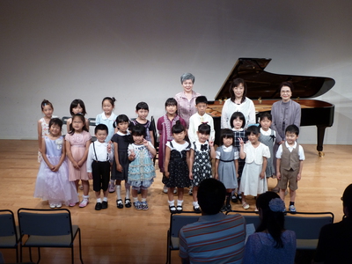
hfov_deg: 42.9
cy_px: 132
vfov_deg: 32.9
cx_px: 176
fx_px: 447
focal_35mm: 44
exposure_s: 1/30
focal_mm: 7.3
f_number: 3.7
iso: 160
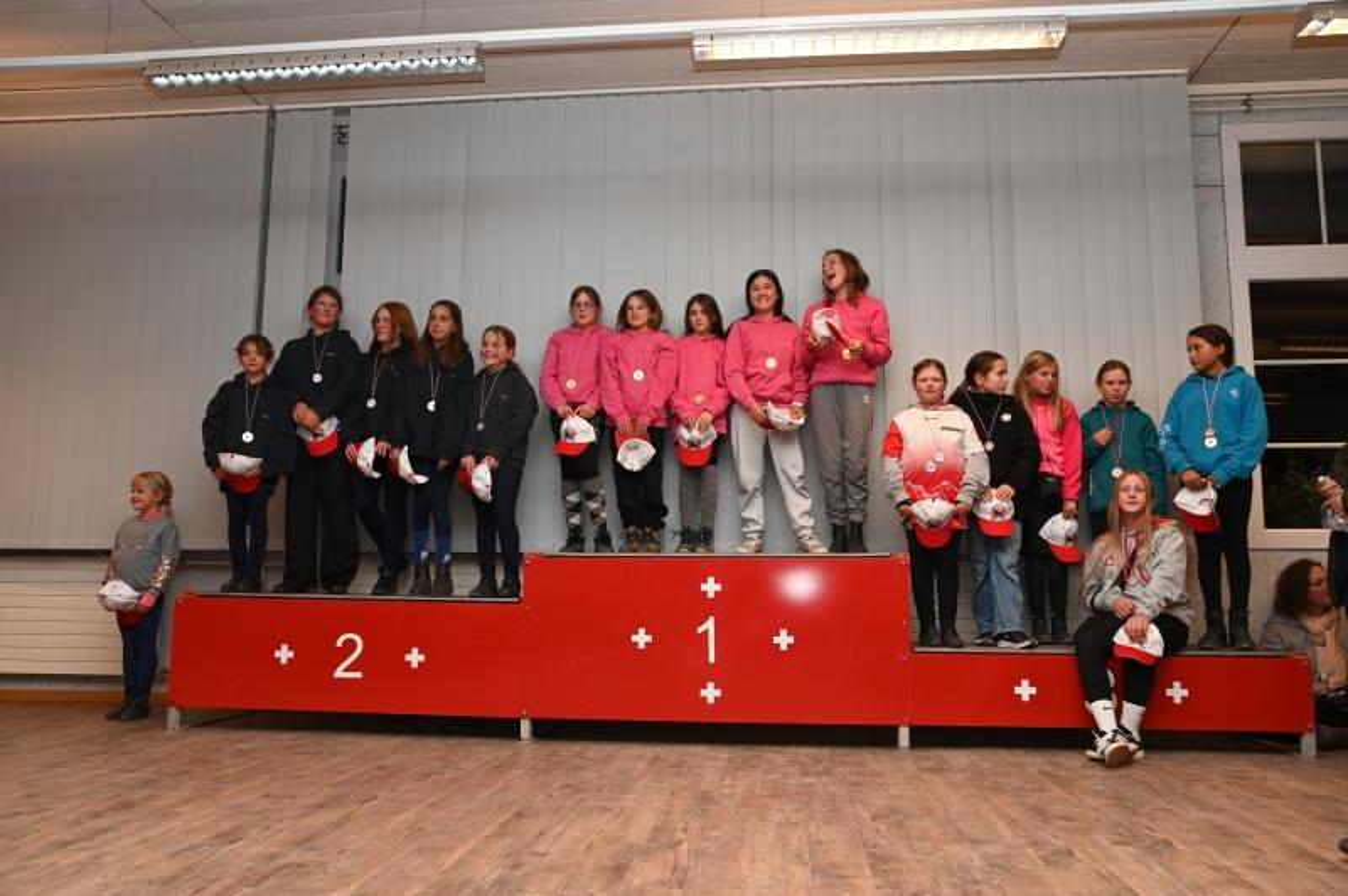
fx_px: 1085
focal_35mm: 29
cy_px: 448
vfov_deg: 44.9
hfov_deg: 63.7
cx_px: 674
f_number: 7.1
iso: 800
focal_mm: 29
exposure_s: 1/60
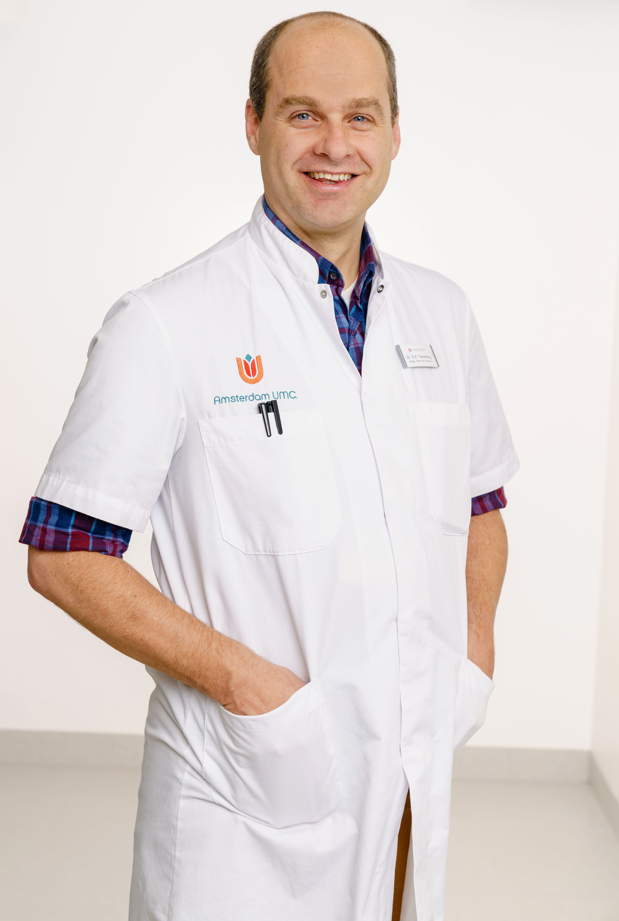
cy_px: 460
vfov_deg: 32.3
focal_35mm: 62
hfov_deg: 22.0
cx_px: 310
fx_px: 1589
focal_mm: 62
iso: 100
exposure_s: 1/125
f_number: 5.6
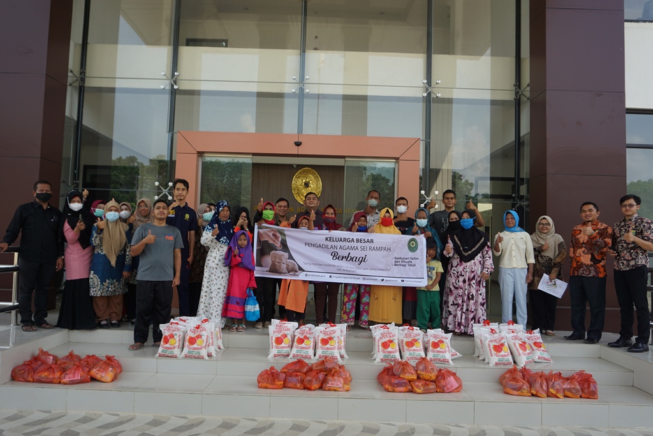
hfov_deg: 64.5
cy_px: 218
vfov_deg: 45.7
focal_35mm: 28
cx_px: 326
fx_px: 517
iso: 100
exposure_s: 1/200
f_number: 5.6
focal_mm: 19
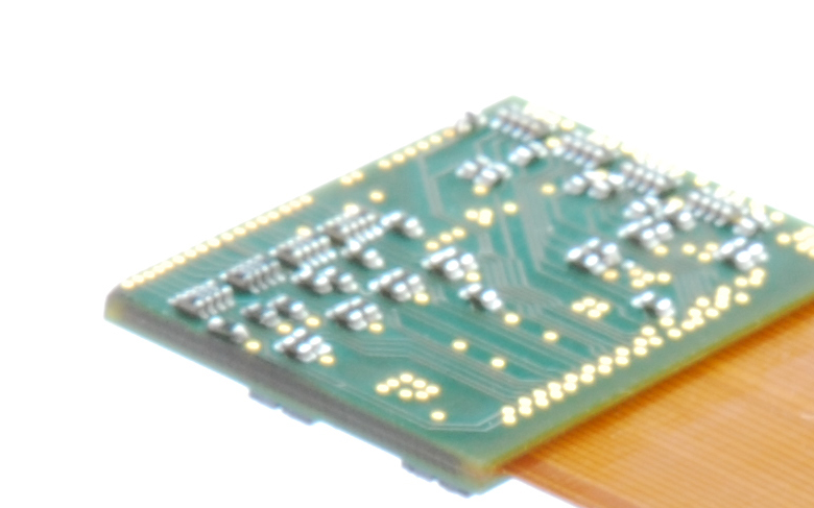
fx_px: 11799
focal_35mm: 532
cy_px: 760
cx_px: 837
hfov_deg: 3.9
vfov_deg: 2.5
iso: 100
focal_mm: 70
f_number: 29
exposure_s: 10
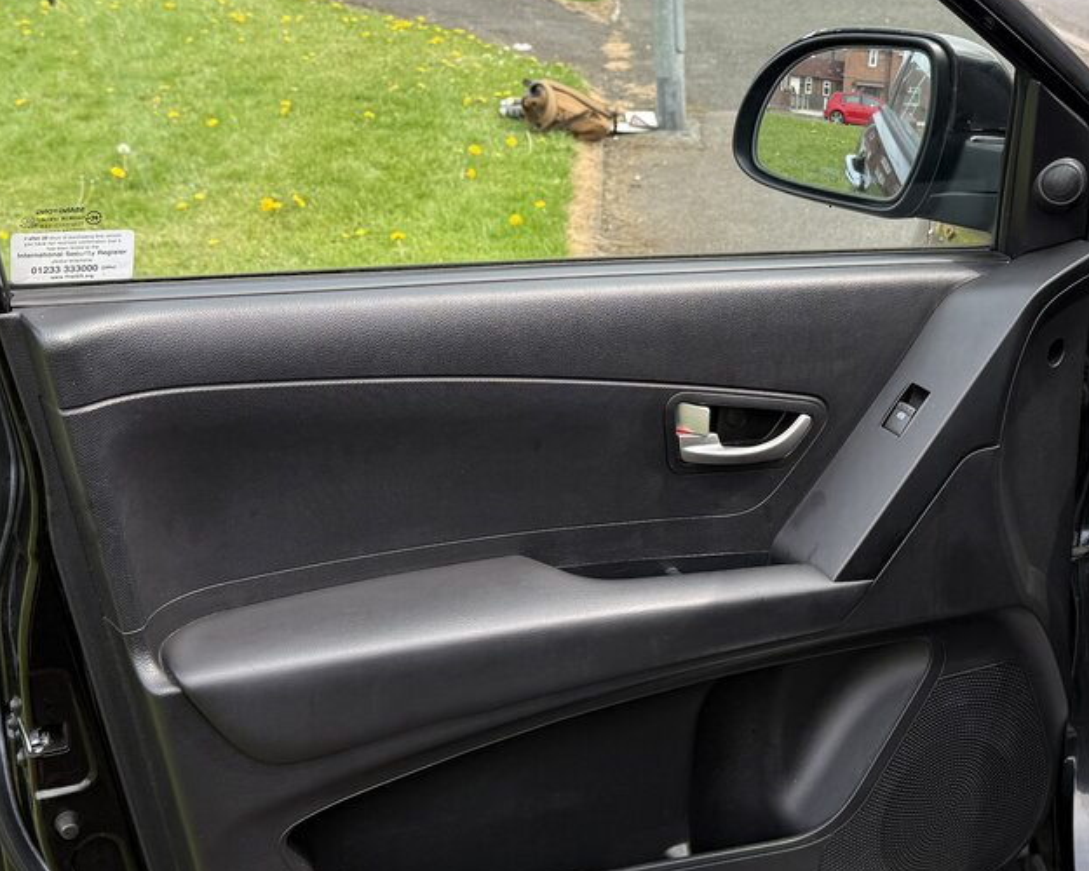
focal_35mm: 48
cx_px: 629
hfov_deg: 38.7
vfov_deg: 31.3
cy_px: 322
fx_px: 1547
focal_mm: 6.76
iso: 80
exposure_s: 1/695
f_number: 1.78
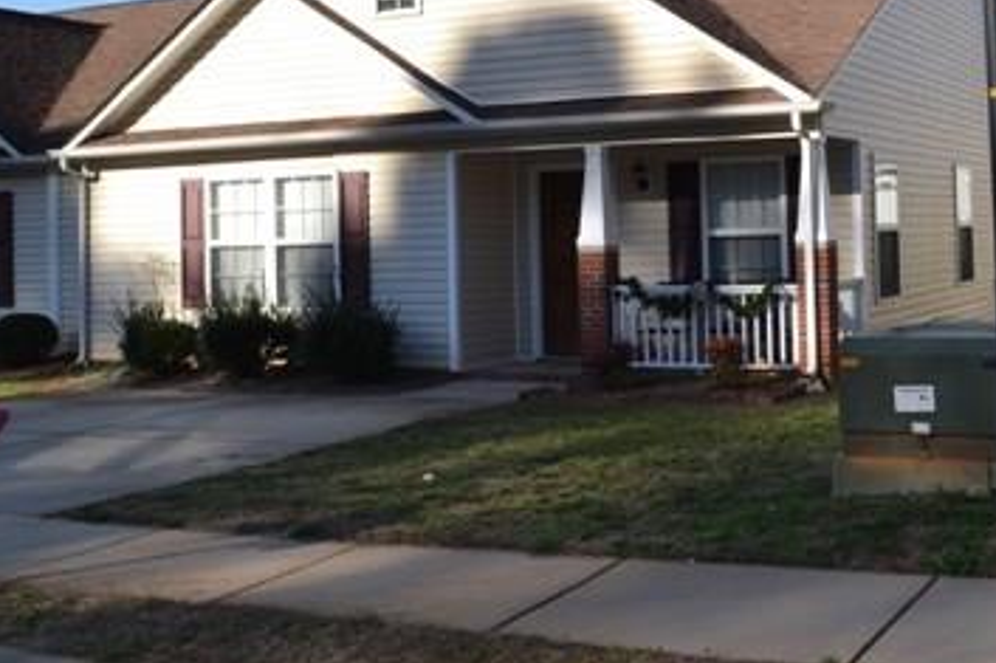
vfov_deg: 27.1
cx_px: 649
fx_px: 1355
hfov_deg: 40.0
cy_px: 165
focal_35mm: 49
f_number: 8
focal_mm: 18
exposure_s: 1/200
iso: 100
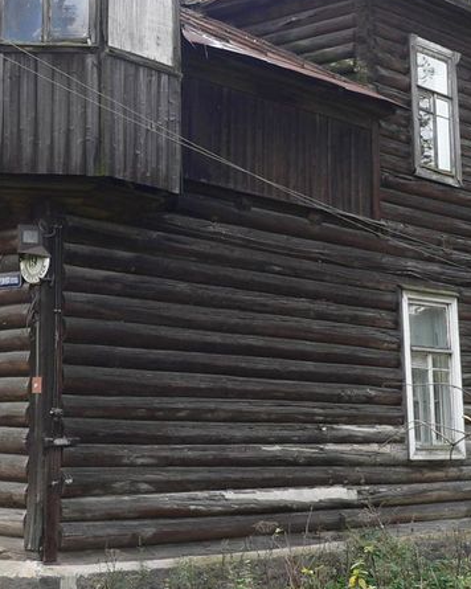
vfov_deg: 24.0
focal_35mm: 79
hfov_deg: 19.3
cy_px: 185
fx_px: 1377
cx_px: 152
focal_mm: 6
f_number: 2.8
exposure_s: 1/60
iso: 80
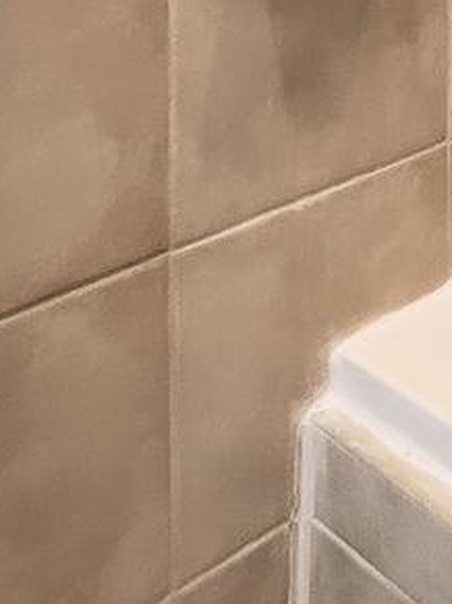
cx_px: 682
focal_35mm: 61
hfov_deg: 20.5
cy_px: -397
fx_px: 1063
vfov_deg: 22.8
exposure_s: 1/60
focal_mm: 1.54
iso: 320
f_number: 2.4
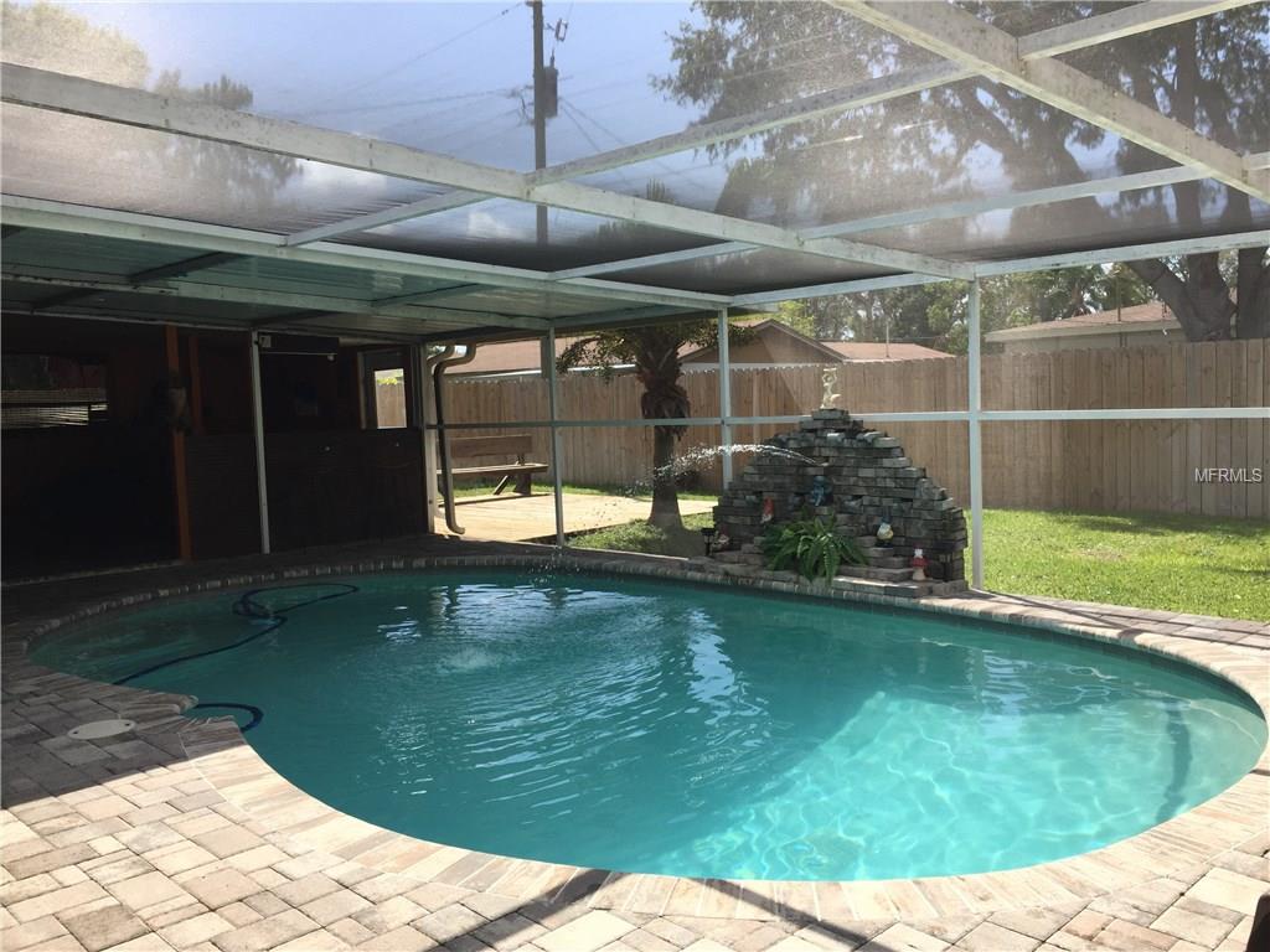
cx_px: 635
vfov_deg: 48.2
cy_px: 476
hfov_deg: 61.7
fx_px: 1064
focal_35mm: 29
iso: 32
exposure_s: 1/824
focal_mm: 4.15
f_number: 2.2
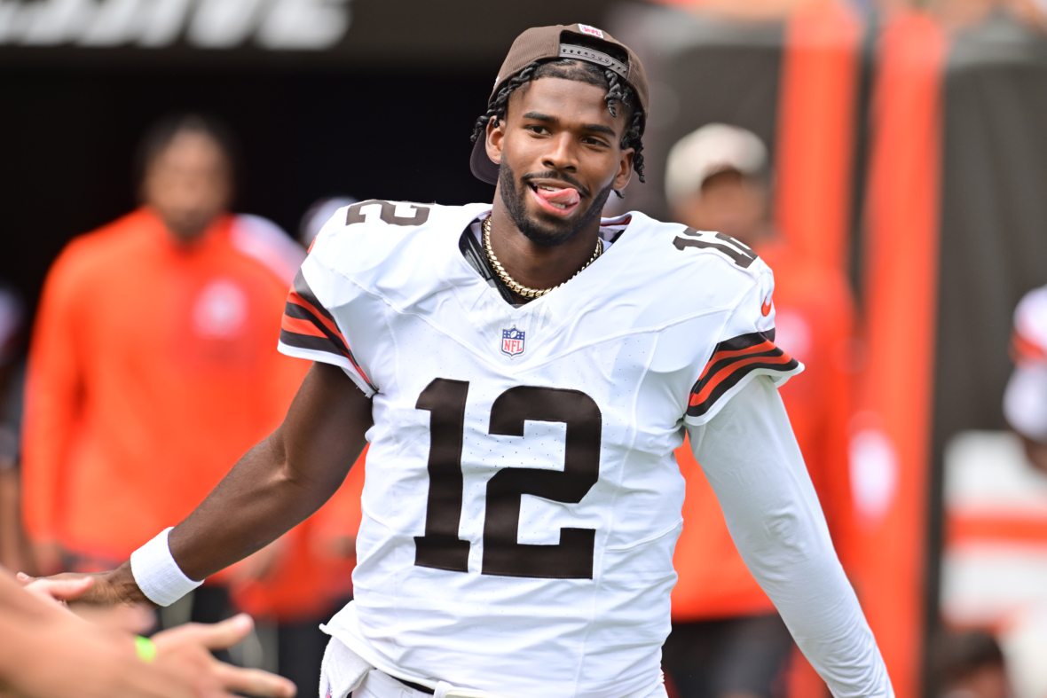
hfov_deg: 5.2
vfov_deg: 3.4
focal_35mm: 400
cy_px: 349
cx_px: 524
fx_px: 11634
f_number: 4
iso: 500
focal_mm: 400
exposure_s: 1/2000
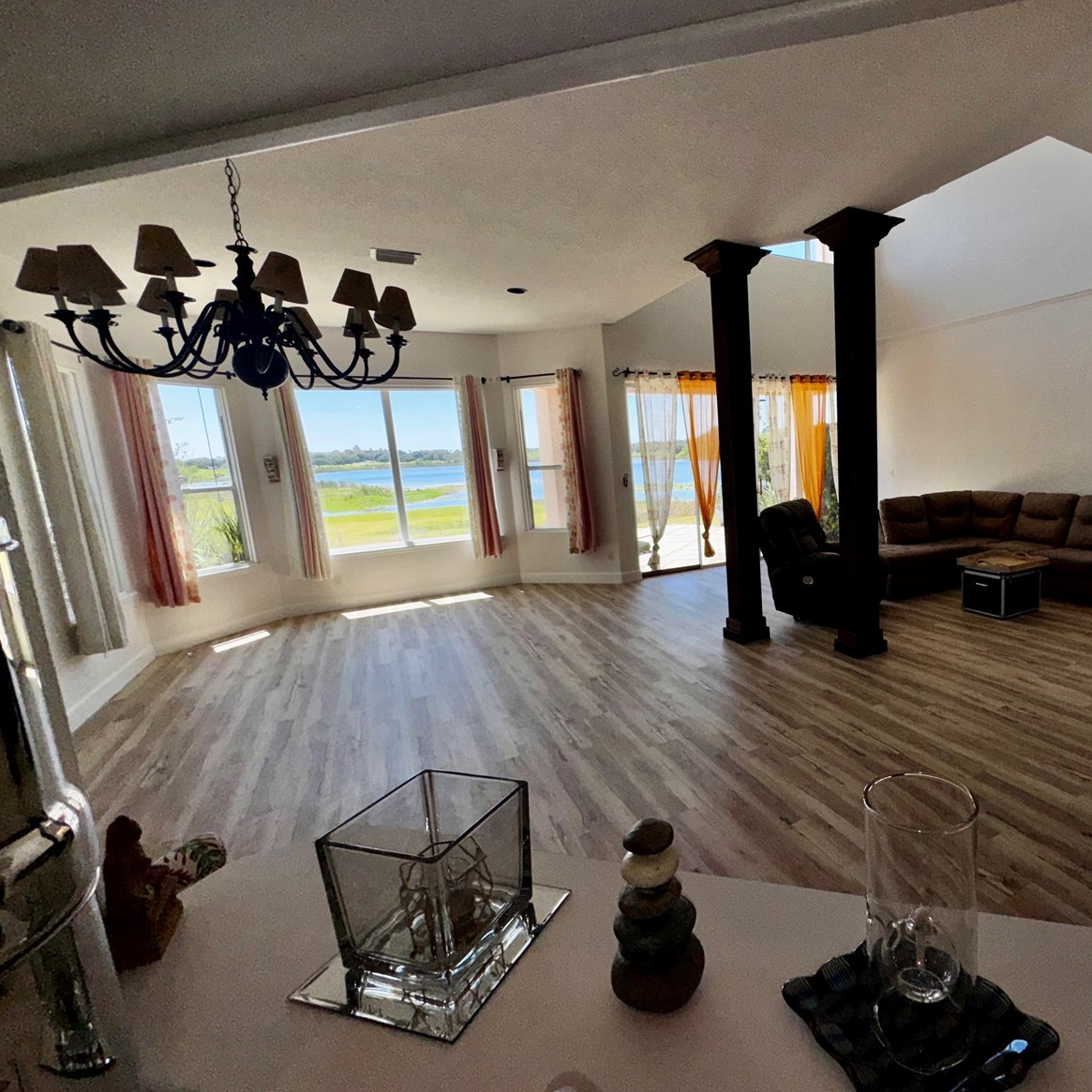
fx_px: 607
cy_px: 551
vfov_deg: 84.0
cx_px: 745
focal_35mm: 17
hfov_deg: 80.6
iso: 32
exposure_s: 1/1126
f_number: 2.2
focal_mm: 2.22
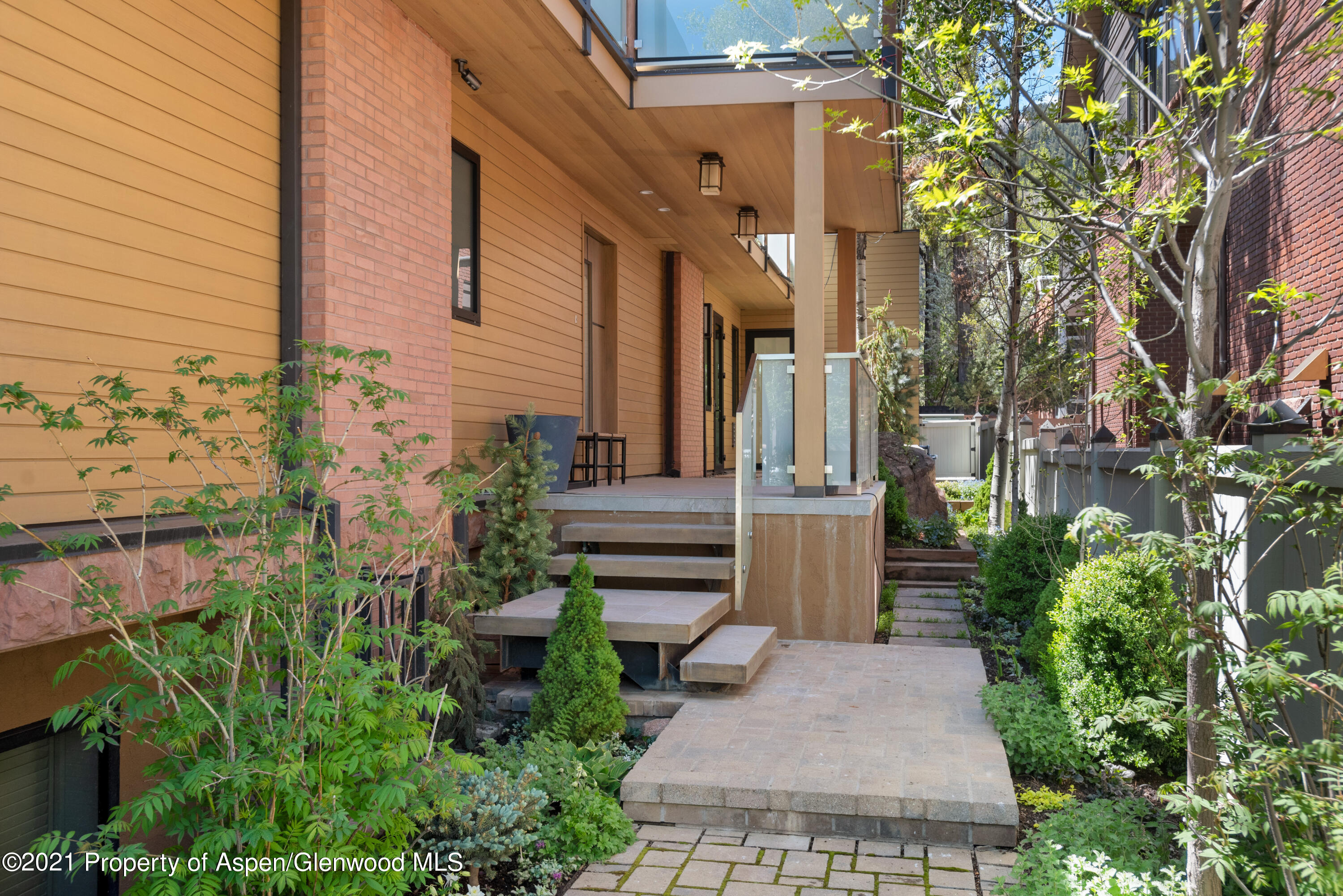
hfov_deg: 61.9
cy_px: 448
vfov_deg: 43.6
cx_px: 672
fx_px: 1119
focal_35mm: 30
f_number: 7.1
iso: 800
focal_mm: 30
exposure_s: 1/160
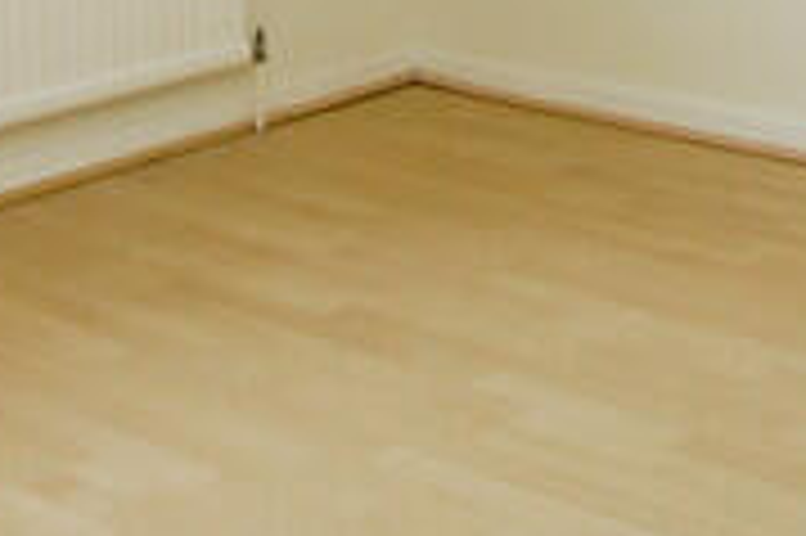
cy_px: -426
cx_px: 293
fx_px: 1924
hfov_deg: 23.6
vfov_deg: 14.1
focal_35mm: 86
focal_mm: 10
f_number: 9
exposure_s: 1/25
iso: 250
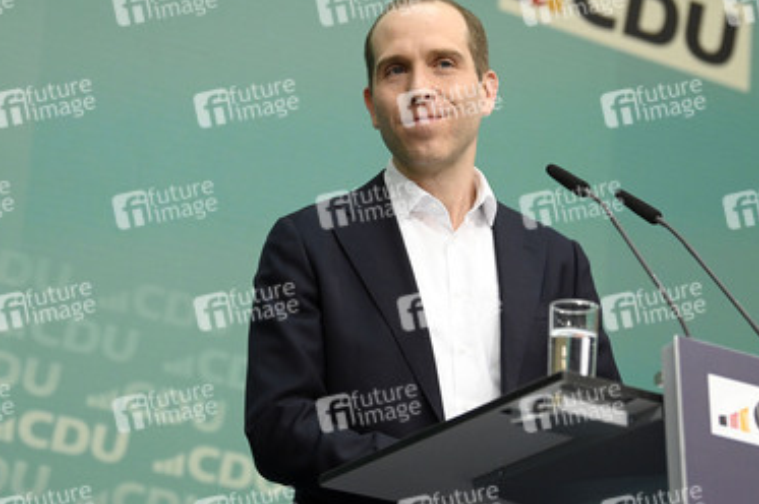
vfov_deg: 11.3
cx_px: 396
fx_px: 2549
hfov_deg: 16.9
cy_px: 256
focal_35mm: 121
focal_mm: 100
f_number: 3.5
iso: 5000
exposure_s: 1/1600
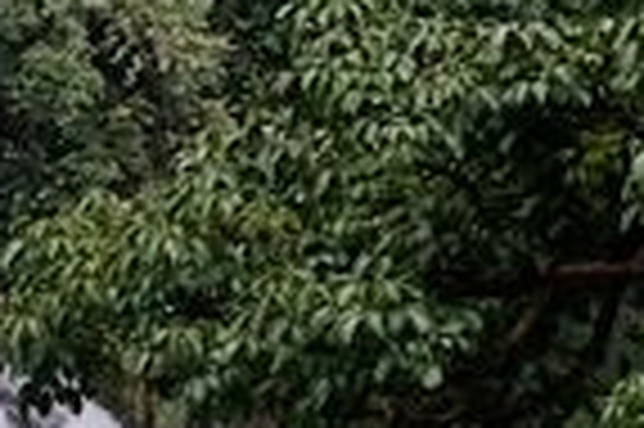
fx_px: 4306
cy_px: 809
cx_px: -396
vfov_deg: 5.6
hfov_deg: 8.3
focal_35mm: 241
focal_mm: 19.29
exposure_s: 1/60
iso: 200
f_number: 2.8
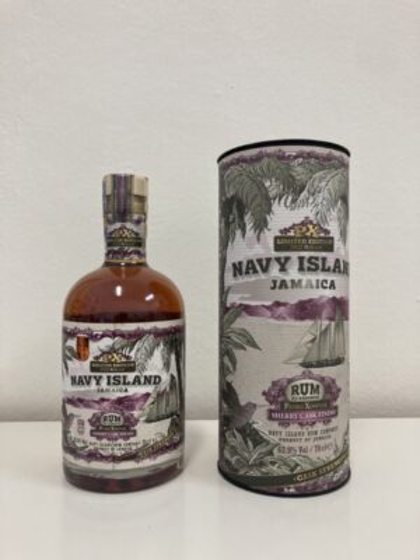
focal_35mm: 28
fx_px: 453
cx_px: 210
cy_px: 280
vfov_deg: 63.4
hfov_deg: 49.7
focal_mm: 3.99
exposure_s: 1/50
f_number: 1.8
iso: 80
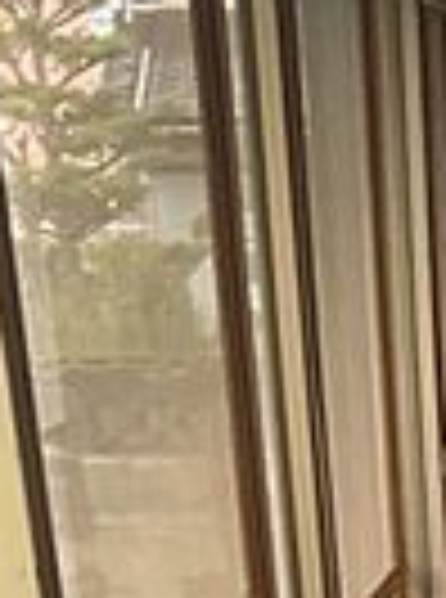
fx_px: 1813
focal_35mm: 105
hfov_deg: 13.2
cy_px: 998
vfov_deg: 16.4
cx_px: 685
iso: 40
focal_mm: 3
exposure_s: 1/60
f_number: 1.8
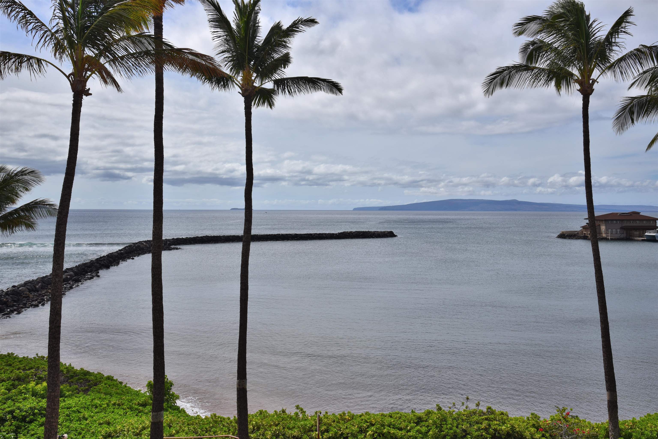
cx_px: 329
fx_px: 695
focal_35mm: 38
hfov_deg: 50.7
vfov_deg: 35.1
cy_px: 220
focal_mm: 38
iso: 100
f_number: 14
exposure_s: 1/200
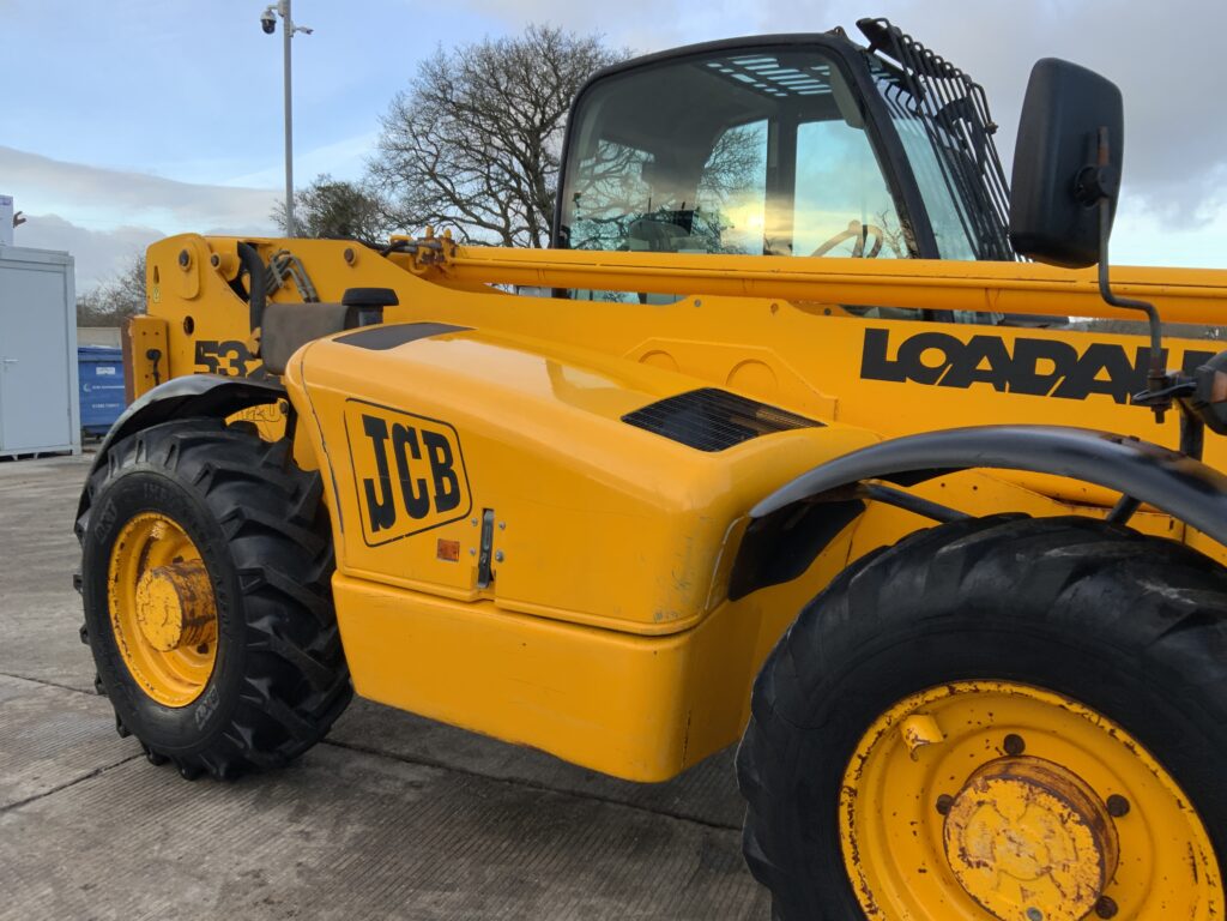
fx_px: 1028
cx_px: 614
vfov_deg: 48.2
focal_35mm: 29
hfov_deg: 61.7
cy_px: 460
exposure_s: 1/122
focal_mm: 3
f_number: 1.8
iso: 20
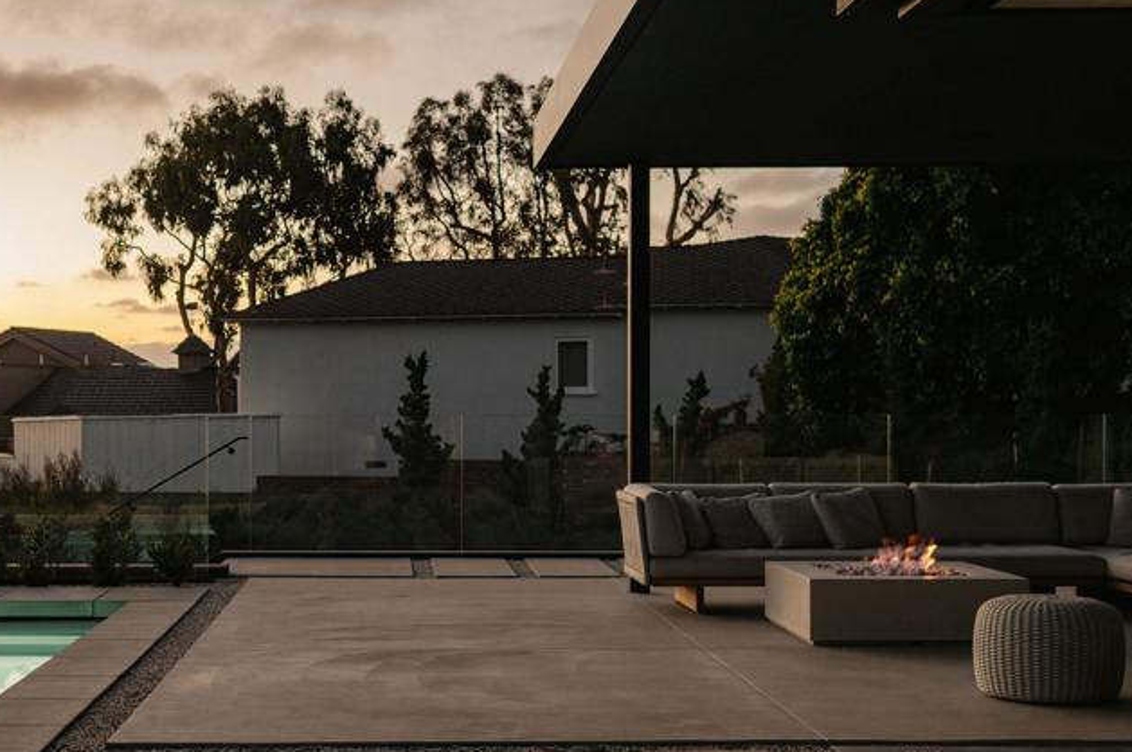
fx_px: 1790
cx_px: 353
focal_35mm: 57
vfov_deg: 23.7
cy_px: 449
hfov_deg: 34.7
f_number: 4.5
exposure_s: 1/20
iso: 500
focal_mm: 35
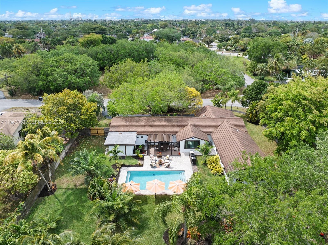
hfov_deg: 71.6
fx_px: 227
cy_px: 122
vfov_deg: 56.7
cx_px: 164
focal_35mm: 24
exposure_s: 1/640
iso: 120
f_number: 2.8
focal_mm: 12.29
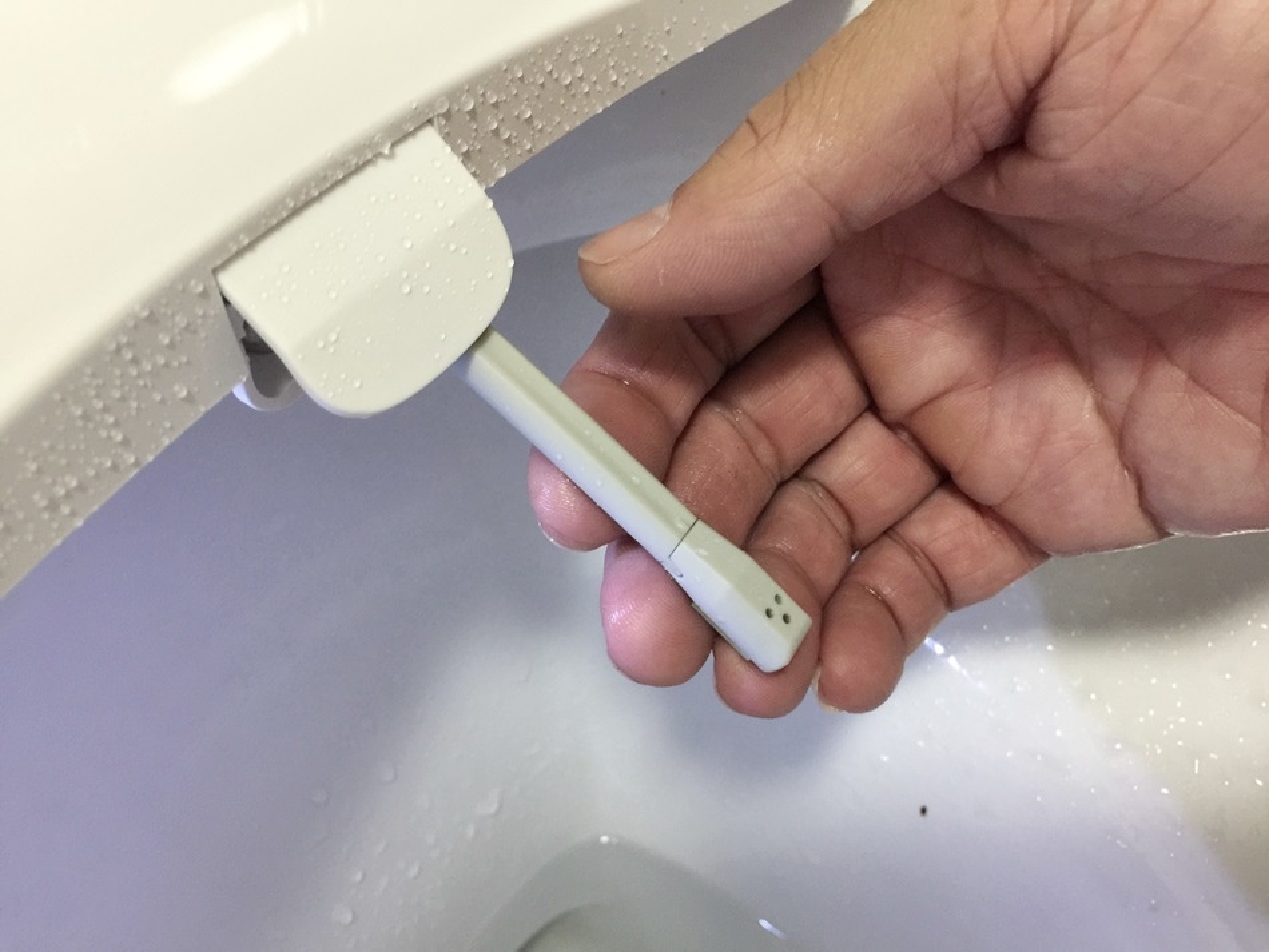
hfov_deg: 61.6
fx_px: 1063
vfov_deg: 48.2
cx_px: 634
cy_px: 476
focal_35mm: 29
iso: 125
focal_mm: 4.15
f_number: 2.2
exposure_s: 1/10
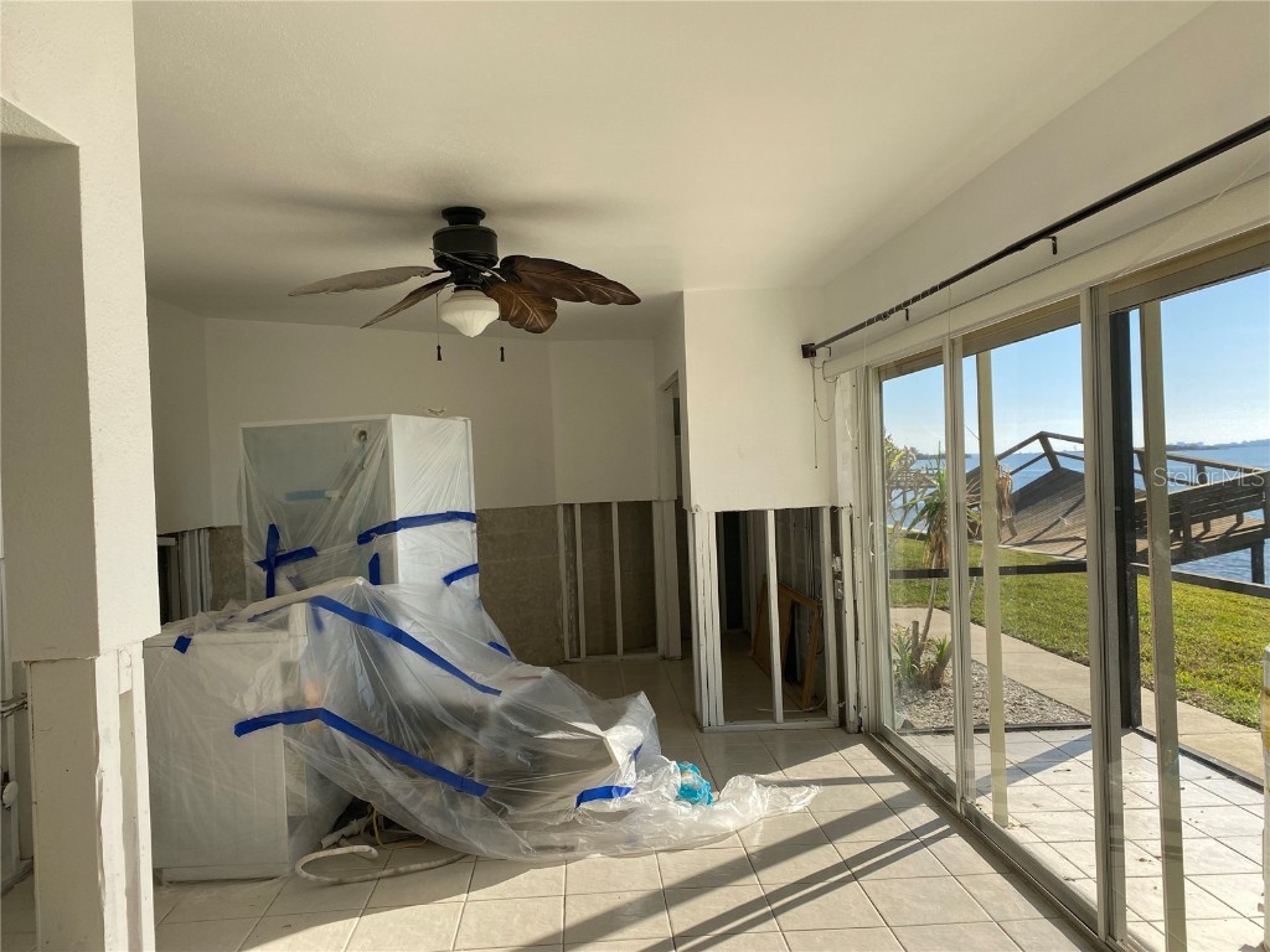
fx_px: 954
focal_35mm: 26
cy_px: 476
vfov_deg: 53.1
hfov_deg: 67.3
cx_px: 635
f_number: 1.8
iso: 32
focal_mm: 4.25
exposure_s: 1/782
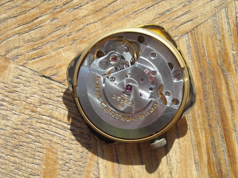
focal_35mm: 105
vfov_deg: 14.1
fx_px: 722
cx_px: 119
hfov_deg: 18.7
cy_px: 89
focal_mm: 17.1
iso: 64
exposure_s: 1/184
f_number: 4.7
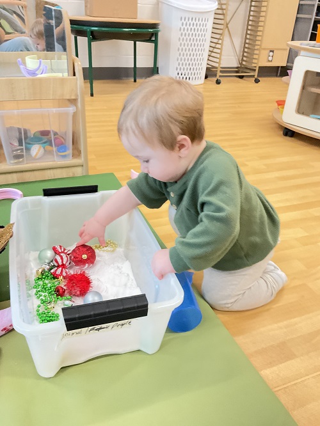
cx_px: 160
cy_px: 213
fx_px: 357
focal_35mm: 29
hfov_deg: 48.3
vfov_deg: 61.6
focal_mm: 3
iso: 250
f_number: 1.8
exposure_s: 1/40
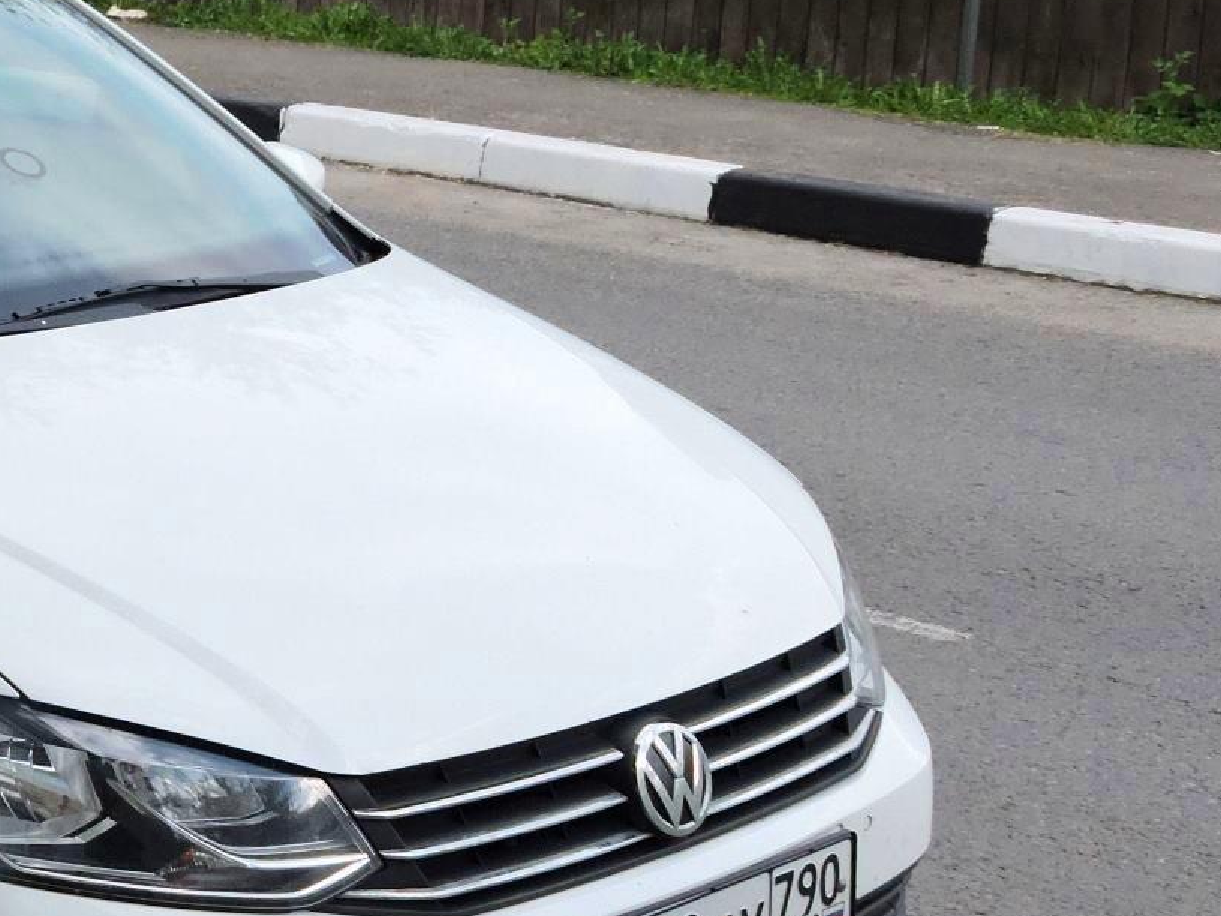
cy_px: 336
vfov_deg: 18.2
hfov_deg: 22.5
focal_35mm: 81
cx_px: -195
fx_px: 2857
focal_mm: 5.9
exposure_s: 1/500
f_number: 3.6
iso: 100
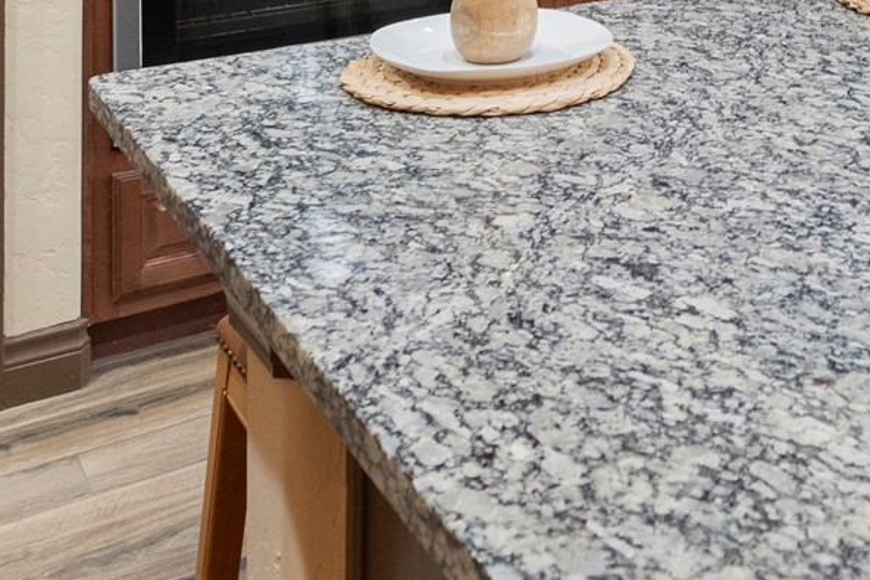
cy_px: -301
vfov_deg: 20.8
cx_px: 802
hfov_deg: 34.0
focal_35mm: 55
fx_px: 1329
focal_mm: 15
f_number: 4.5
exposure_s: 1/40
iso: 2000
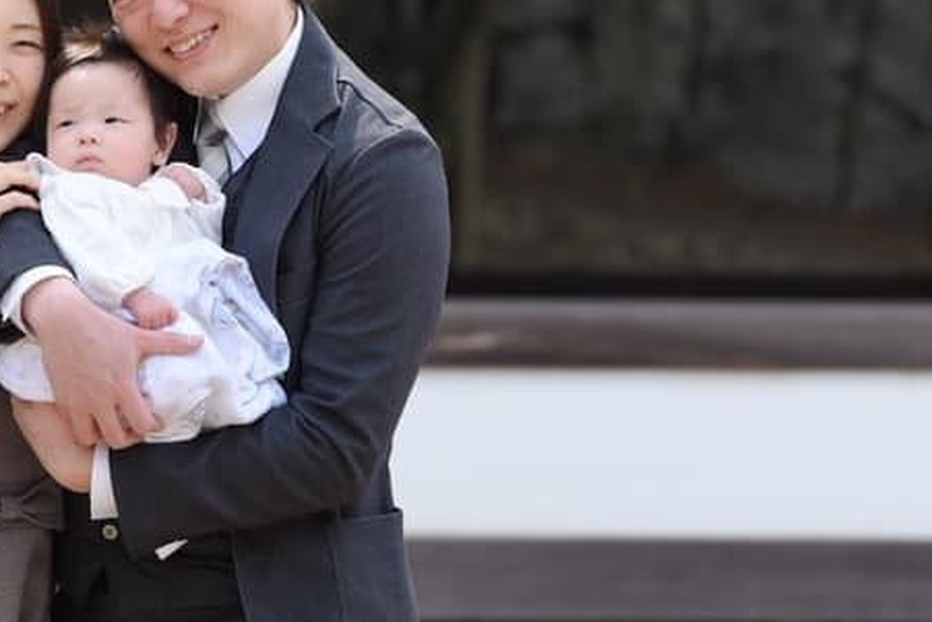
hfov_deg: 3.2
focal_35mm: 638
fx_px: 16521
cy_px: -82
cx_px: 386
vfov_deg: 2.2
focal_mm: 200
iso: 800
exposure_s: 1/1250
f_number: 5.6
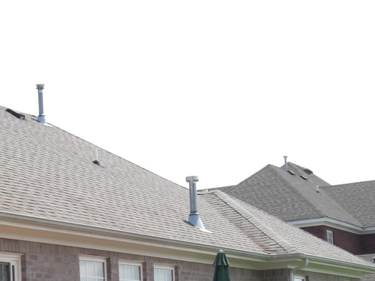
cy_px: 290
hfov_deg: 20.2
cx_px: 133
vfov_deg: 15.0
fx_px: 1051
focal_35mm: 97
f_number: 4
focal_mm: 7.9
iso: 80
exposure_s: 1/320
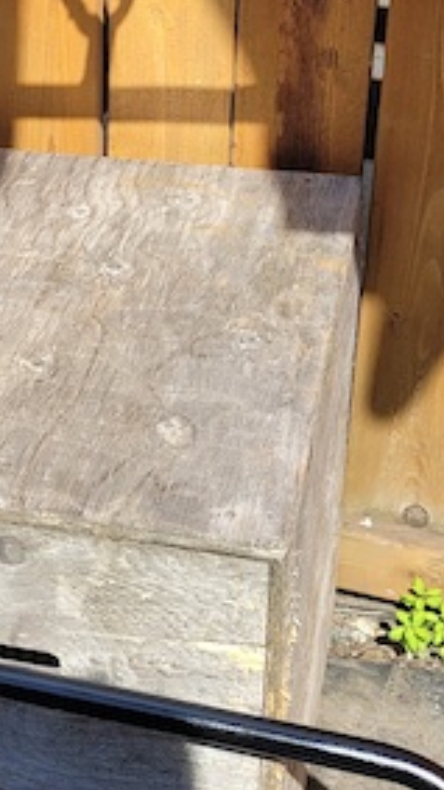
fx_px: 1676
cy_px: 299
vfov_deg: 26.5
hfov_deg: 14.1
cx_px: -229
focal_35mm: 80
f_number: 1.8
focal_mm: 5.4
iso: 40
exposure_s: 1/1202
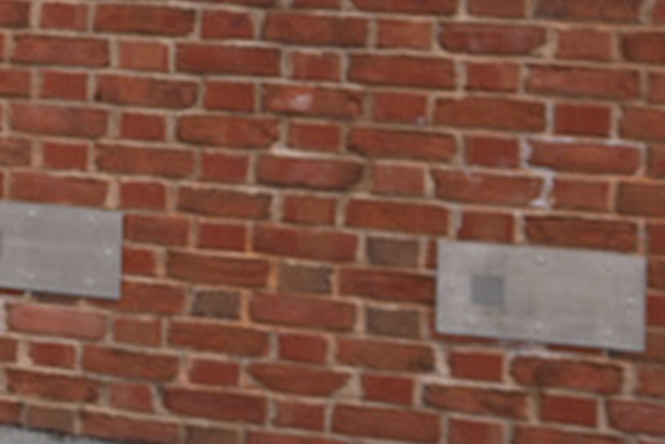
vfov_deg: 11.0
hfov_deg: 15.0
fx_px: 2181
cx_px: -550
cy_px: -308
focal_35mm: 118
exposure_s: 1/2000
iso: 250
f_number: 2.8
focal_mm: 24
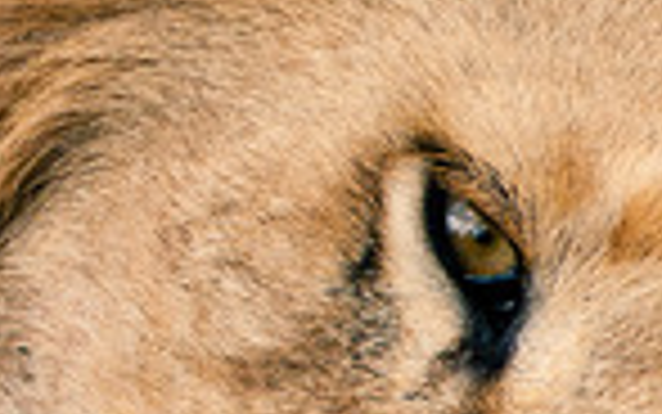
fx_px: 35971
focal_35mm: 1993
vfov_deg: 0.7
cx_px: -153
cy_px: 72
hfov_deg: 1.1
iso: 200
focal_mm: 200
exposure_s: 1/160
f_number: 7.1
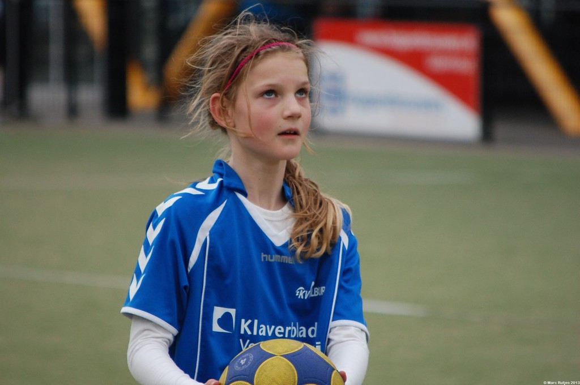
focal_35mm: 300
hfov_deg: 6.9
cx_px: 290
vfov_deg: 4.6
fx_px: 4827
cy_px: 192
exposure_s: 1/800
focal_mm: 200
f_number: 5.6
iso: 400
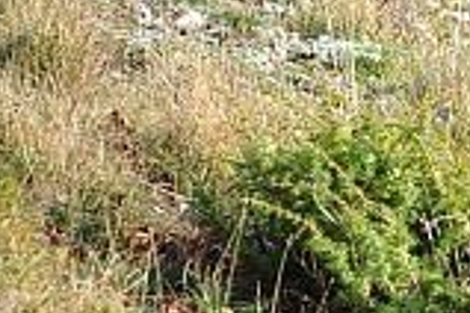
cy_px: 385
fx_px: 21409
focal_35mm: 1640
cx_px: 1315
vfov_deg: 0.8
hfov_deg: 1.3
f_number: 9
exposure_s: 1/320
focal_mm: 290
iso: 500
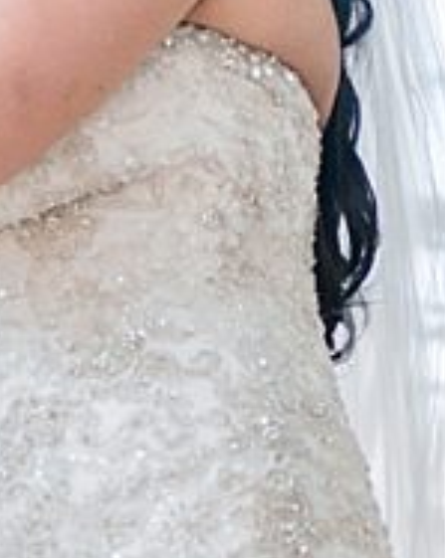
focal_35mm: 248
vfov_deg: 7.8
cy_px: 471
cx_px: 45
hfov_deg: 6.2
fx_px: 4093
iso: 640
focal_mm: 35
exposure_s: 1/400
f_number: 1.8
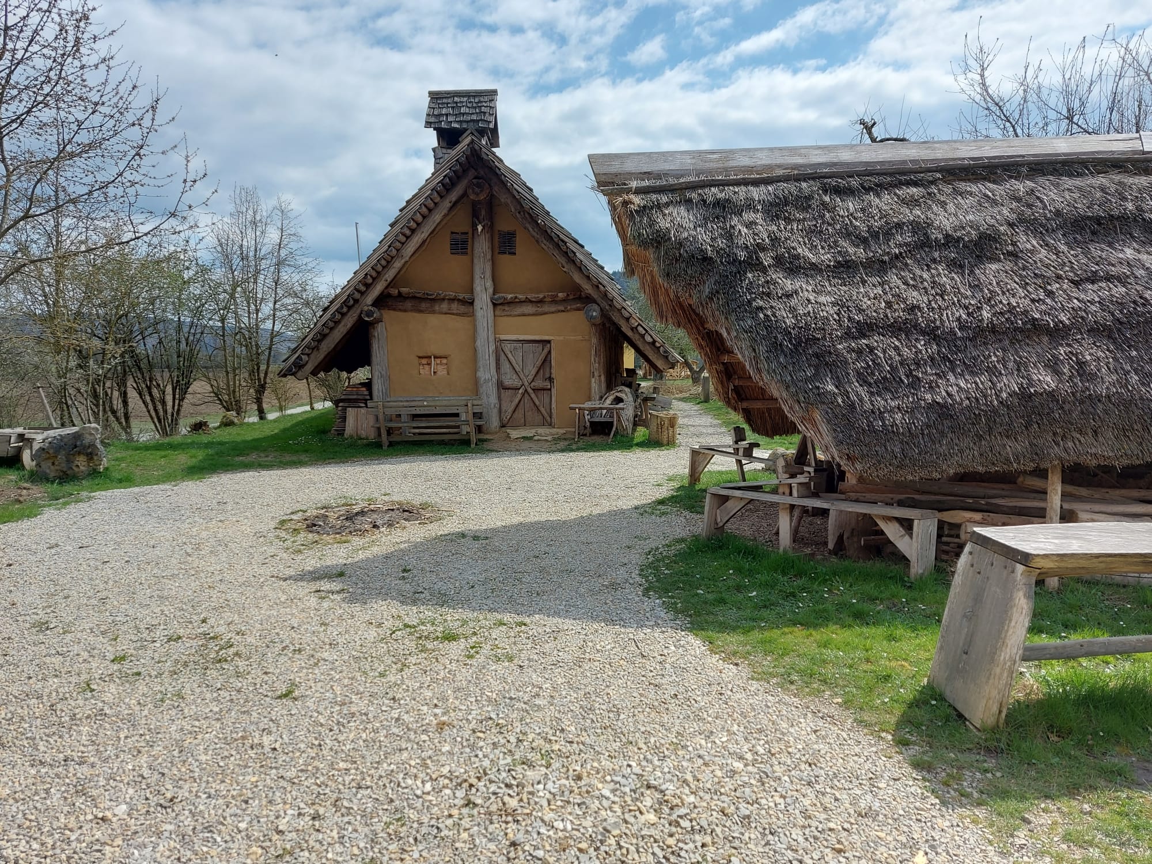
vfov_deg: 56.8
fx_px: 799
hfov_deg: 71.6
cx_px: 576
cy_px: 432
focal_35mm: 24
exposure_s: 1/811
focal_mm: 5.23
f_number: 1.8
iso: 32
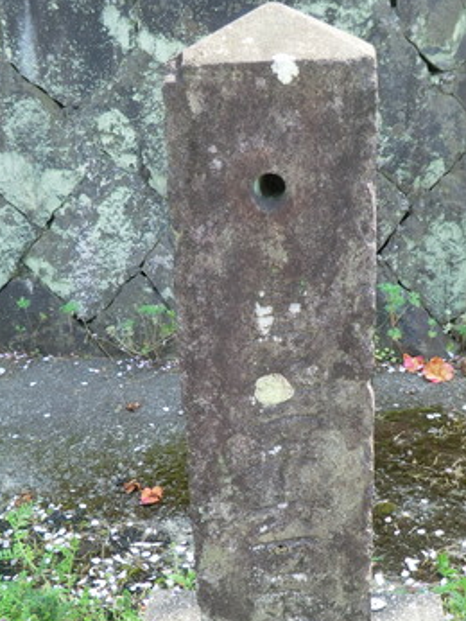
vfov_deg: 36.6
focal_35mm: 52
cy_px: 384
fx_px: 932
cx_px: 287
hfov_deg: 28.0
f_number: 3.8
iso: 80
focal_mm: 7.1
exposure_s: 1/60
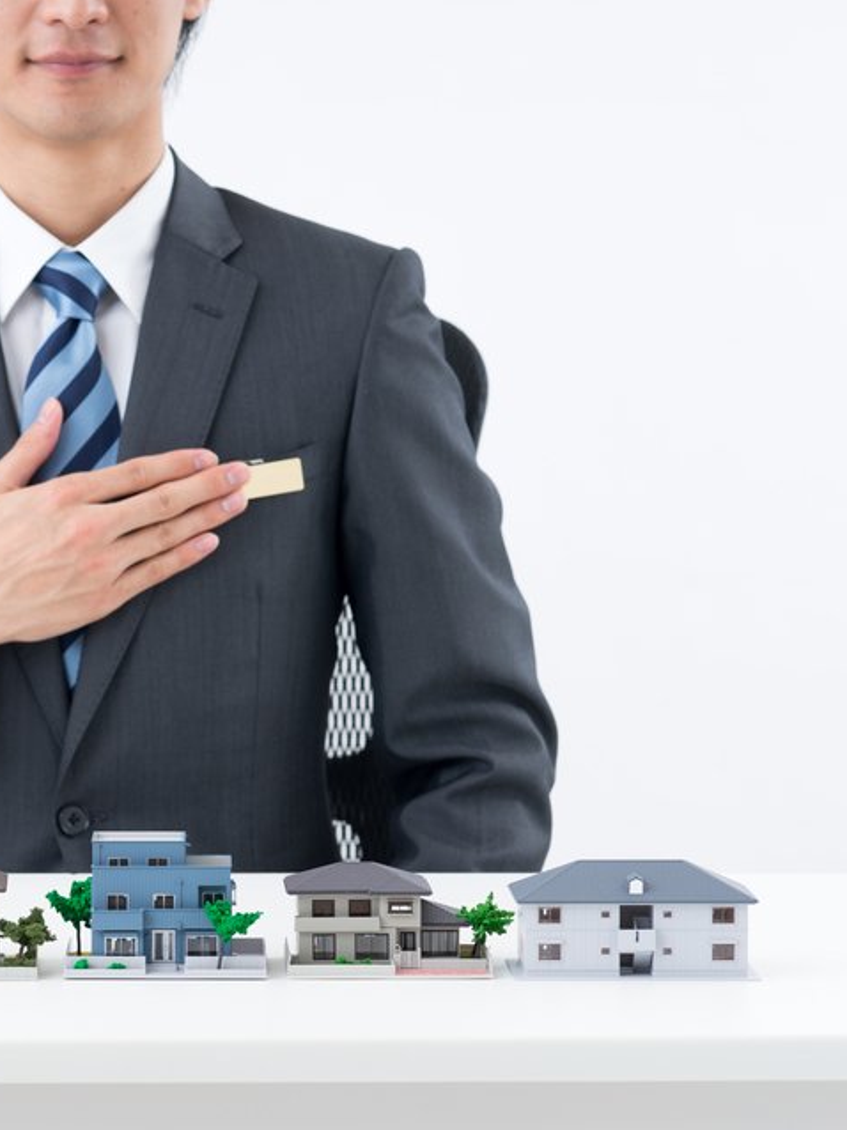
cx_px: 4
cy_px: 565
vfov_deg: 16.0
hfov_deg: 11.9
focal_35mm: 123
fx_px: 4016
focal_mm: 85
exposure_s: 1/125
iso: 100
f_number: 8
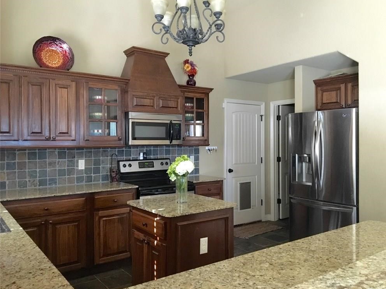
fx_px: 334
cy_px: 144
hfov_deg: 60.0
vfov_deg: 46.8
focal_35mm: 30
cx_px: 199
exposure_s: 1/15
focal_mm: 4.15
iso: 320
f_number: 2.2
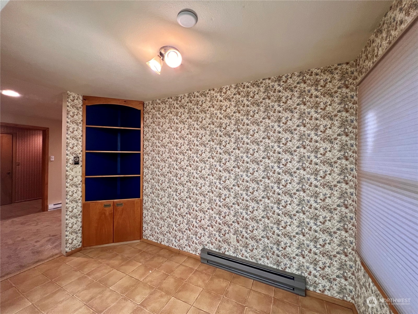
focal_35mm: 13
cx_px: 209
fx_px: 157
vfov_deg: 89.9
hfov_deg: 106.2
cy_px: 157
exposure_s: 1/60
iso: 250
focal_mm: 1.57
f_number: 1.8
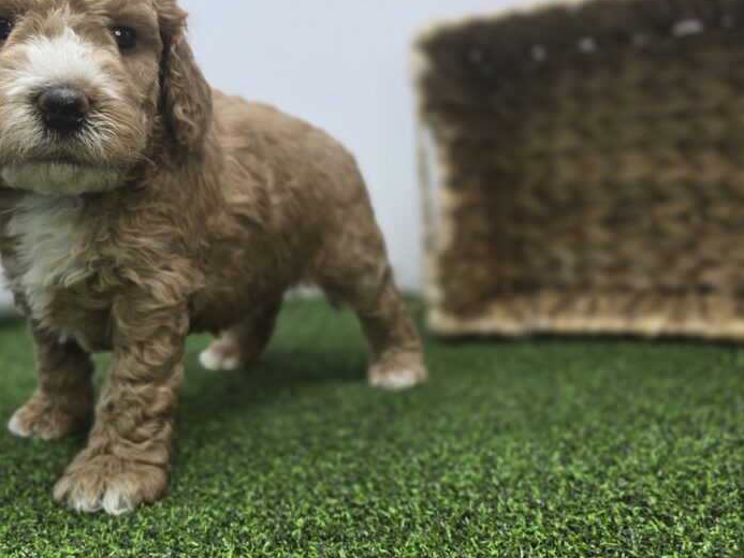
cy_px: 233
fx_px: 731
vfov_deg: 41.7
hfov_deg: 53.0
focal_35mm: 34
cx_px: 257
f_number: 1.7
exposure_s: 1/120
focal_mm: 6.3
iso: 50
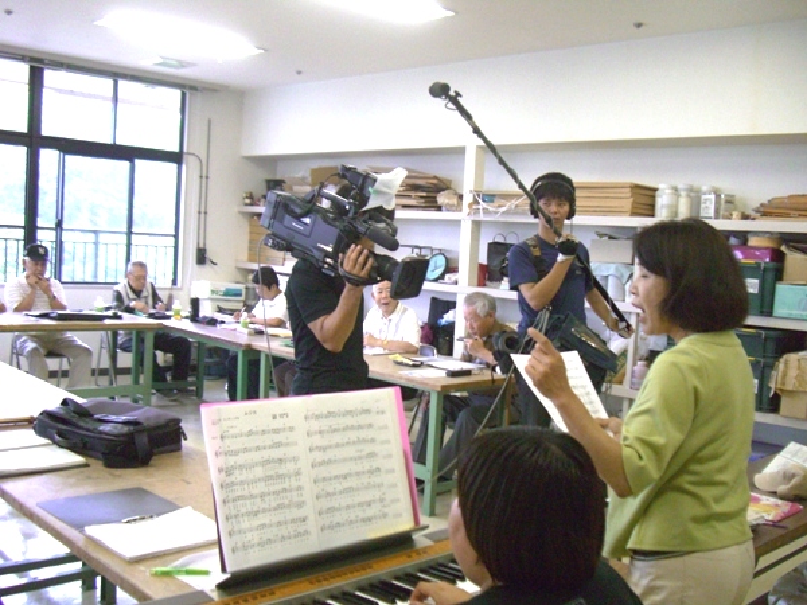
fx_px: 886
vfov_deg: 37.7
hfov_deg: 49.0
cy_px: 302
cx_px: 404
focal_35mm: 38
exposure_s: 1/125
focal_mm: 7.9
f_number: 2.8
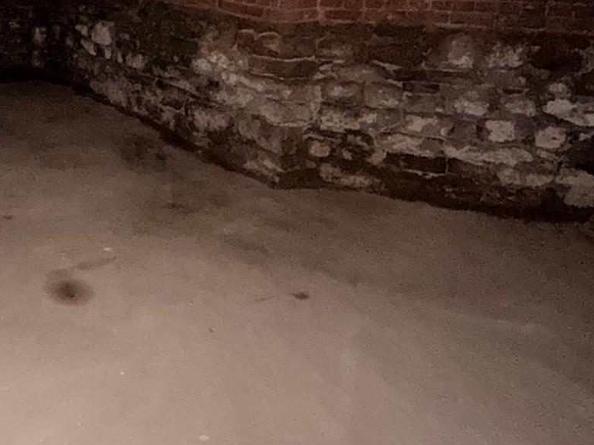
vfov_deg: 35.9
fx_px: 635
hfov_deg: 43.0
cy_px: 31
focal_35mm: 37
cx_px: -3
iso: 640
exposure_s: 1/16
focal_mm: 2.22
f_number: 2.2
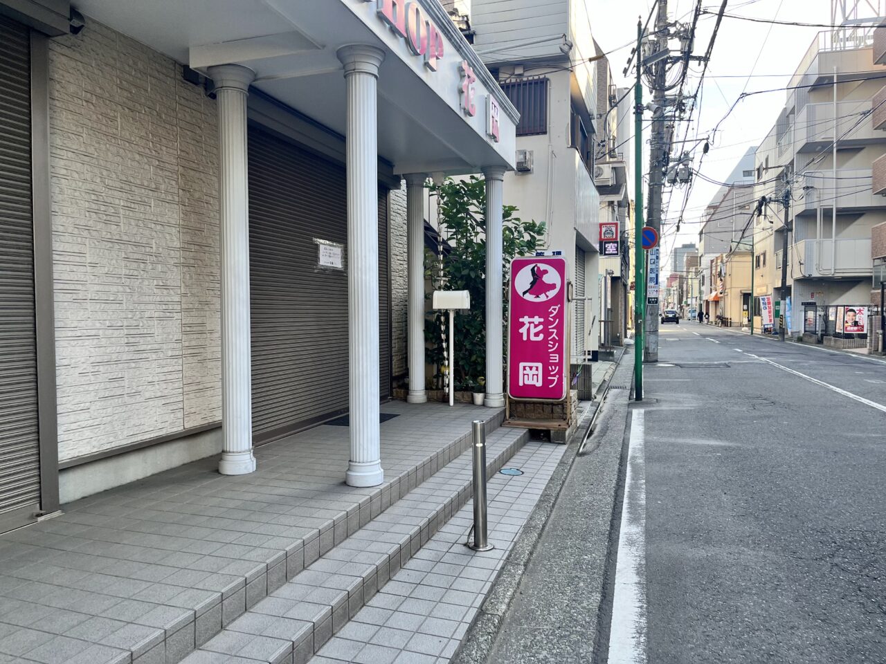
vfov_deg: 53.1
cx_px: 443
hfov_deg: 67.3
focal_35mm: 26
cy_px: 332
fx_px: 665
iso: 50
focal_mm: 5.1
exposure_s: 1/307
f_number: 1.6
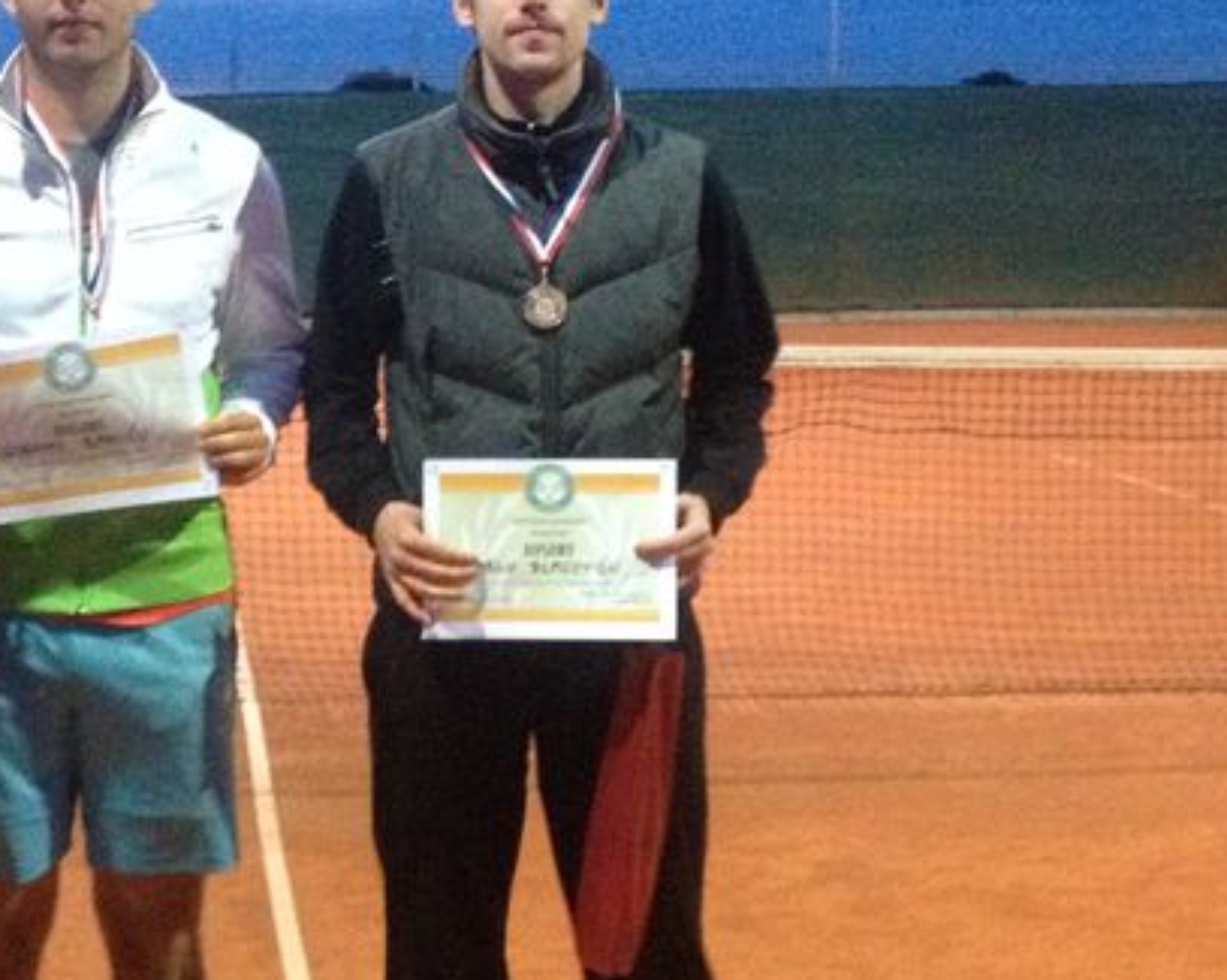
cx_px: 295
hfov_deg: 22.0
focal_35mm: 86
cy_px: 519
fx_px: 3121
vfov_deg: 17.8
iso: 640
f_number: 2.4
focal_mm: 4.28
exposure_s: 1/17
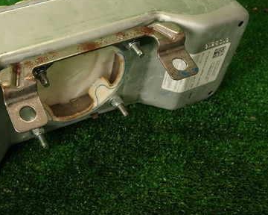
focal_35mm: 52
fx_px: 412
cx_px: 50
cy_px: 81
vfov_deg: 29.0
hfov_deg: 34.8
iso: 100
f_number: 2.4
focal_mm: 5.79
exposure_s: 1/60
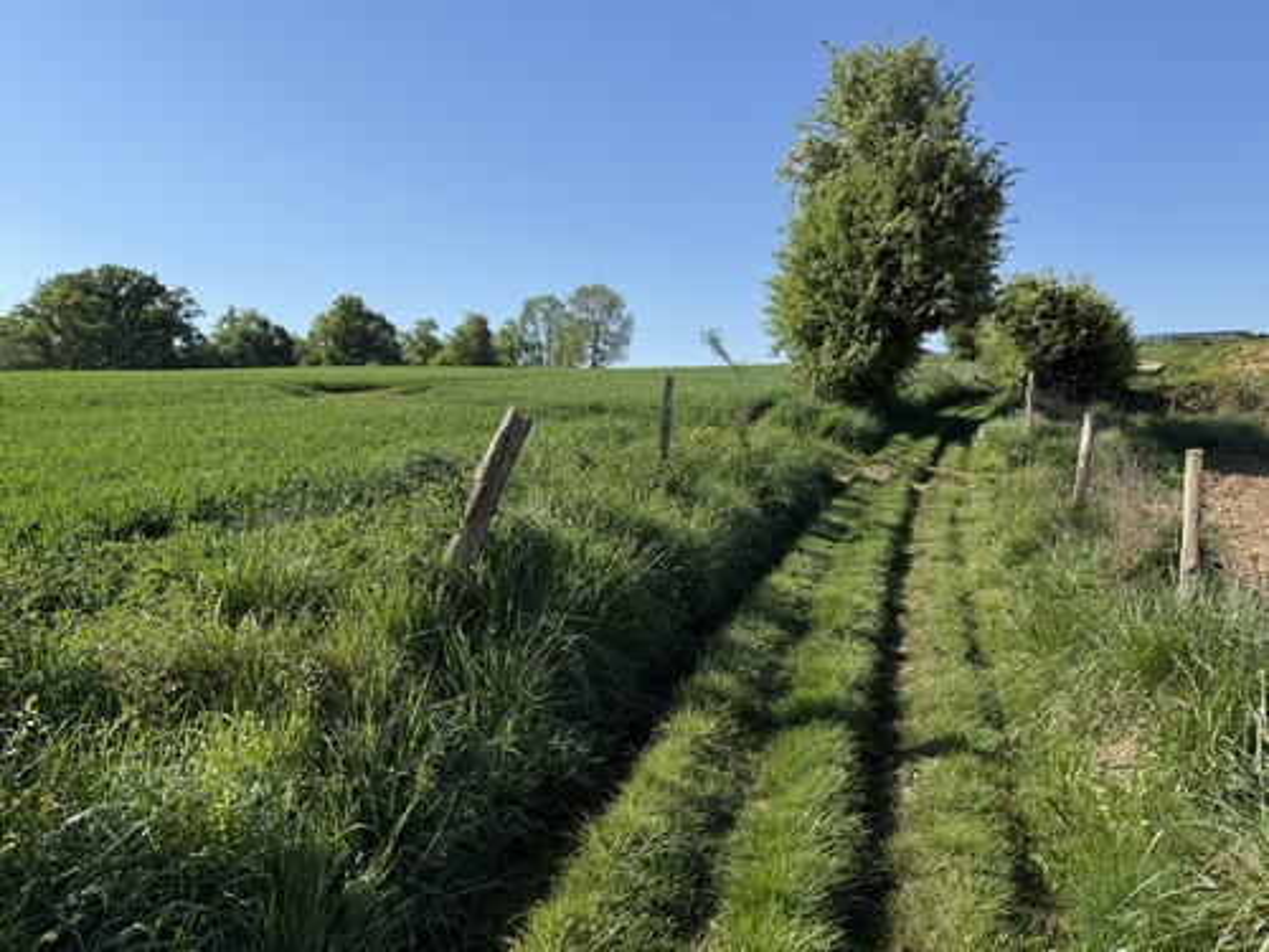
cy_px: 476
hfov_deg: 71.6
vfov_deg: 56.8
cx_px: 634
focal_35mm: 24
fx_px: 880
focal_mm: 6.76
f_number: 1.78
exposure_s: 1/3759
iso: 80
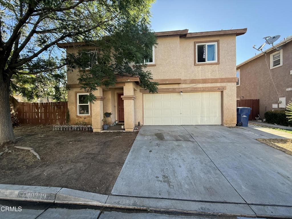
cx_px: 146
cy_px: 110
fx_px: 118
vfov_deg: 85.7
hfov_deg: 102.1
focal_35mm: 14
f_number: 2.2
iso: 50
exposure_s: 1/315
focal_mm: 2.22
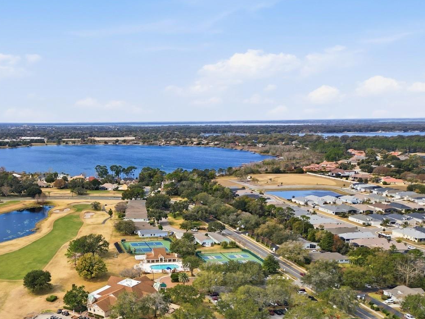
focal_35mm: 37
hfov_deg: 48.2
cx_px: 106
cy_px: 225
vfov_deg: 38.0
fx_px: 454
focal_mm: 6.7
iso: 100
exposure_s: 1/400
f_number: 1.7
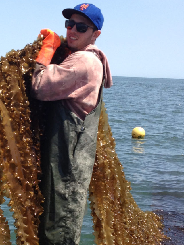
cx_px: 20
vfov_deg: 23.3
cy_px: 132
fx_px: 595
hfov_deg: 17.3
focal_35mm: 84
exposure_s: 1/1255
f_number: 2.4
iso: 50
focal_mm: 4.28
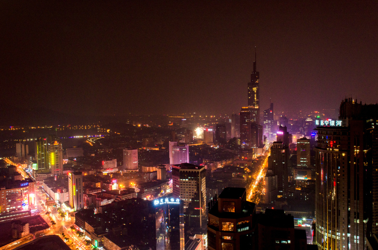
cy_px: 125
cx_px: 189
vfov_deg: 39.8
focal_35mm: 33
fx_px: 346
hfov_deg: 57.3
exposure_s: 1.6
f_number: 14
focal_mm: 22
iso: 200
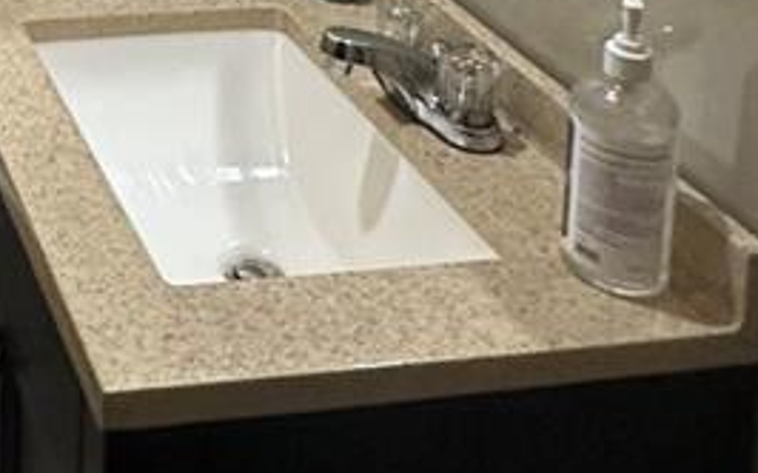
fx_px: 1383
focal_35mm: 67
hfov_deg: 27.2
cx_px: -142
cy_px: -430
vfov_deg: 15.9
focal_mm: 2.22
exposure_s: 1/60
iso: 250
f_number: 2.2
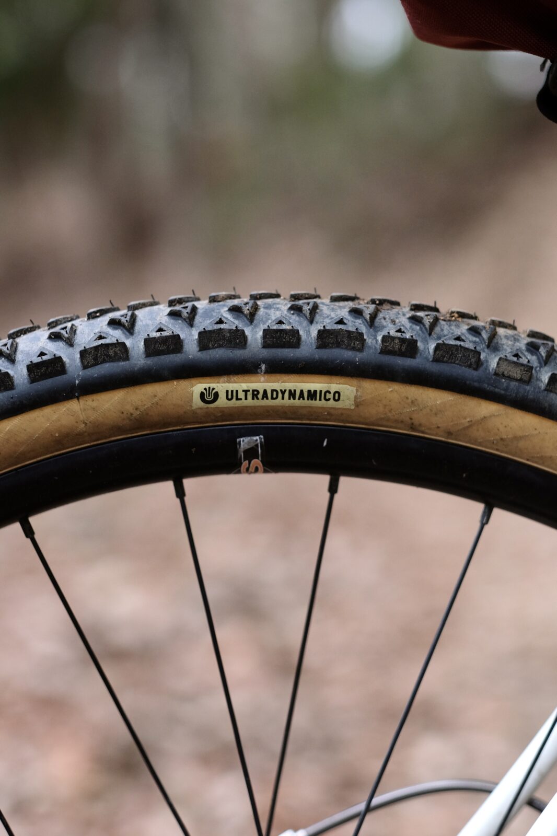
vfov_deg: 24.2
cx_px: 278
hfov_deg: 16.3
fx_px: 1950
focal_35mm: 84
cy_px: 418
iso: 500
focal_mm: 56
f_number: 2
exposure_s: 1/1000
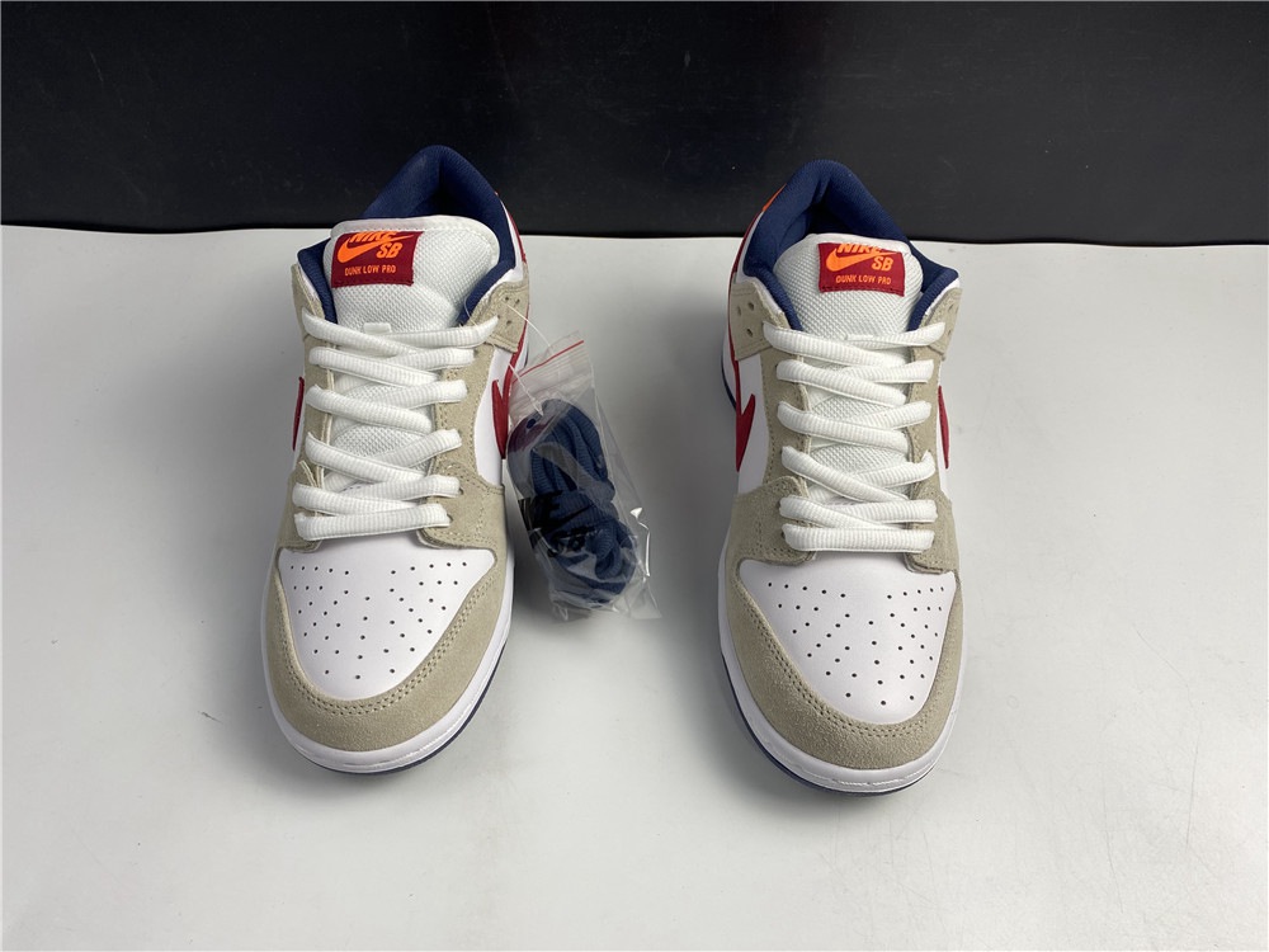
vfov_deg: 53.1
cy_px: 476
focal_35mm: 26
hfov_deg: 67.3
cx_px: 634
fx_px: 953
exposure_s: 1/104
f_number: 1.8
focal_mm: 4.25
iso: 32
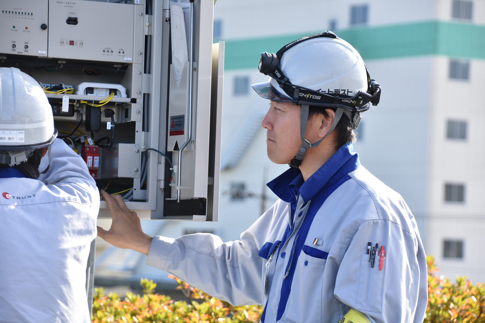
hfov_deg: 13.7
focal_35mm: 150
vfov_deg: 9.2
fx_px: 2021
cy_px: 162
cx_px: 242
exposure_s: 1/1250
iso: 800
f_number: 5.6
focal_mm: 100
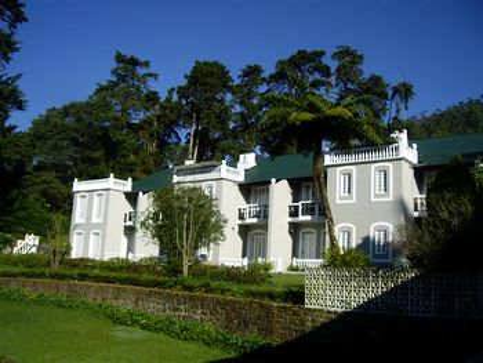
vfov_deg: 37.8
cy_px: 182
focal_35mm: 38
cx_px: 242
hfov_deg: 48.9
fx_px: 531
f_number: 4.3
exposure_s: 1/1000
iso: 100
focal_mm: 6.2
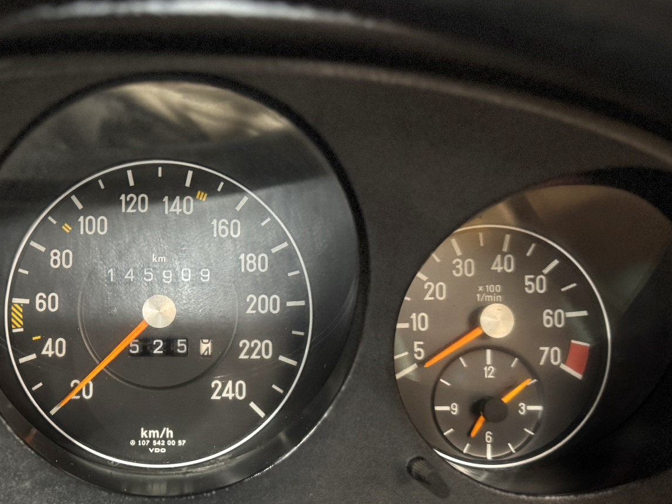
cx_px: 151
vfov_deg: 35.9
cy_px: 274
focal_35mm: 40
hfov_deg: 44.9
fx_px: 777
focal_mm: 6.76
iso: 1000
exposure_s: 1/25
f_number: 1.78
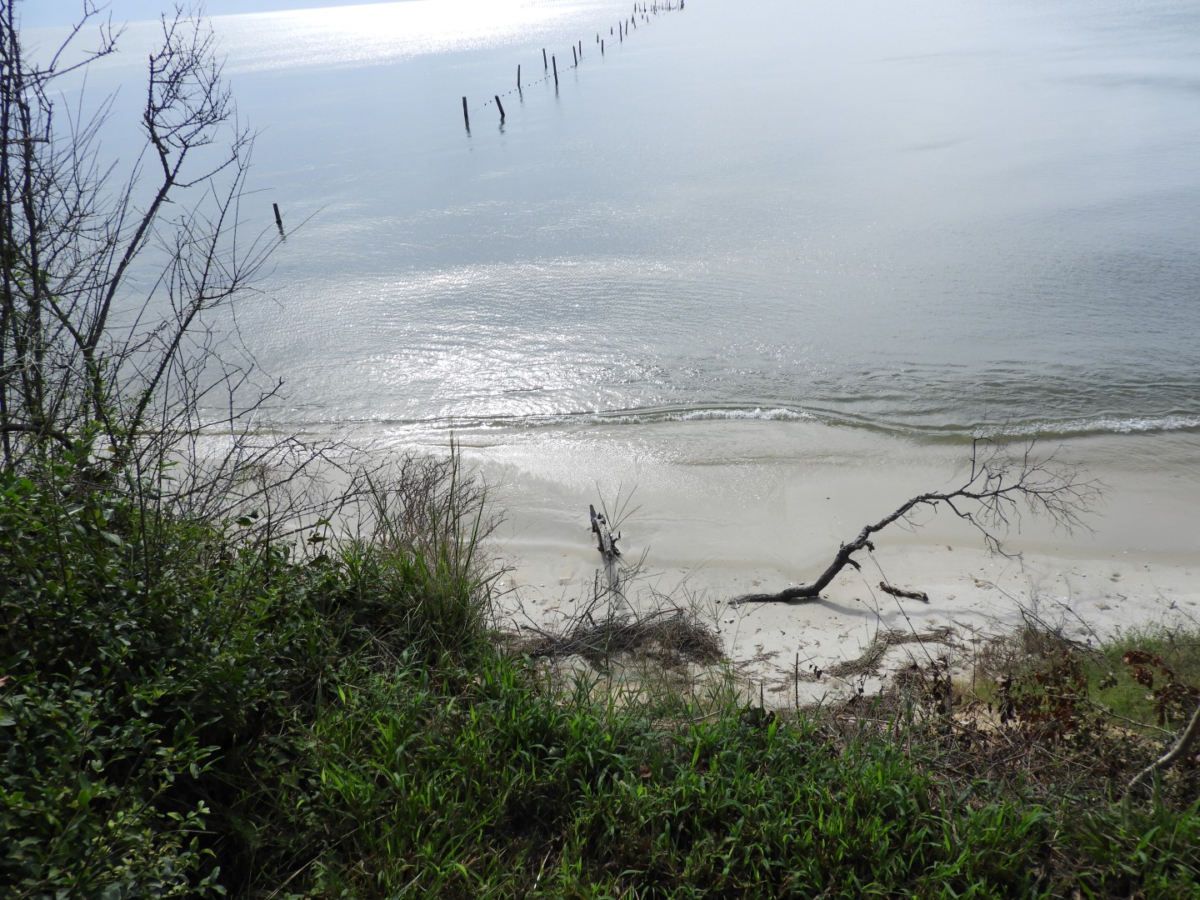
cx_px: 600
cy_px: 450
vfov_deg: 56.8
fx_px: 832
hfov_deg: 71.6
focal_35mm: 24
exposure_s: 1/1250
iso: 100
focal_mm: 4.3
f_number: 3.3
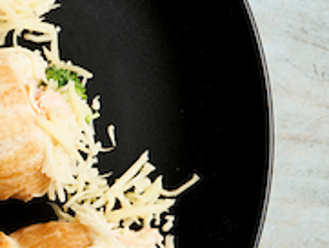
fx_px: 1512
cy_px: 151
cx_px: -120
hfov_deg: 12.0
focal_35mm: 159
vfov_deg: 9.3
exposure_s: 1/125
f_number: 8
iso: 100
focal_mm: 50
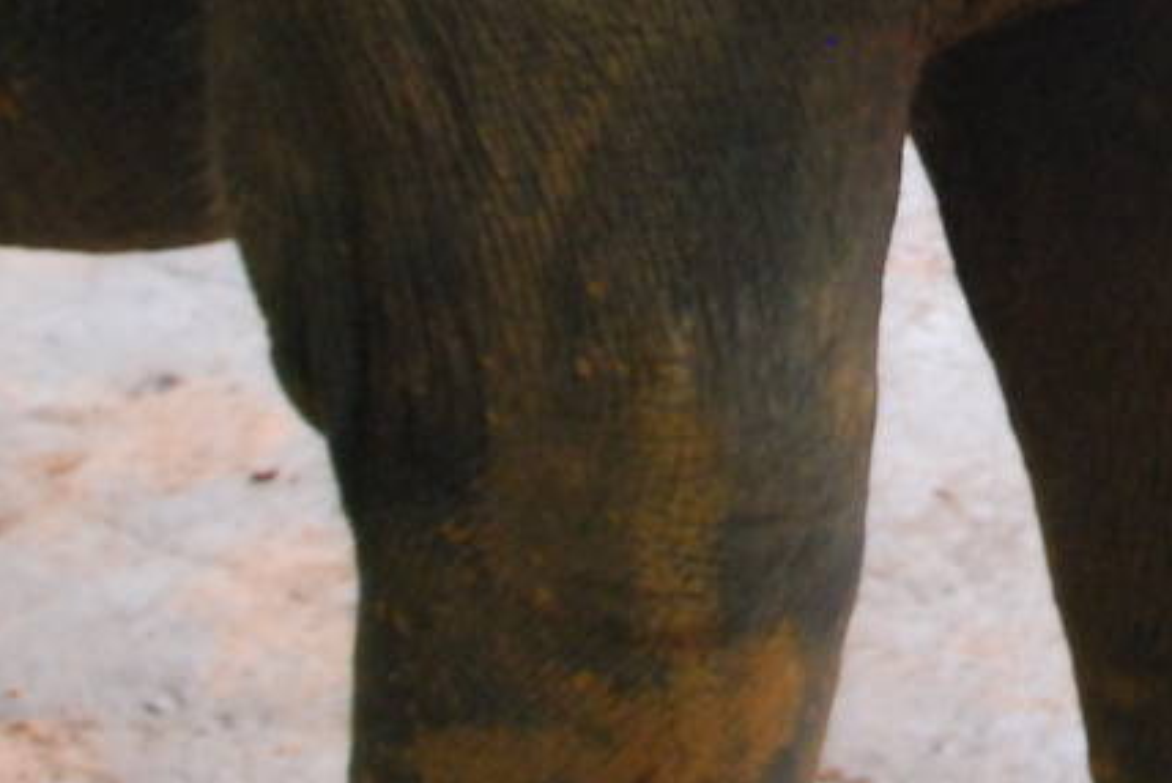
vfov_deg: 13.3
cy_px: -92
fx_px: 3290
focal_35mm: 101
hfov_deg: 19.5
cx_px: 1221
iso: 1000
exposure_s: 1/100
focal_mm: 18
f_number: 5
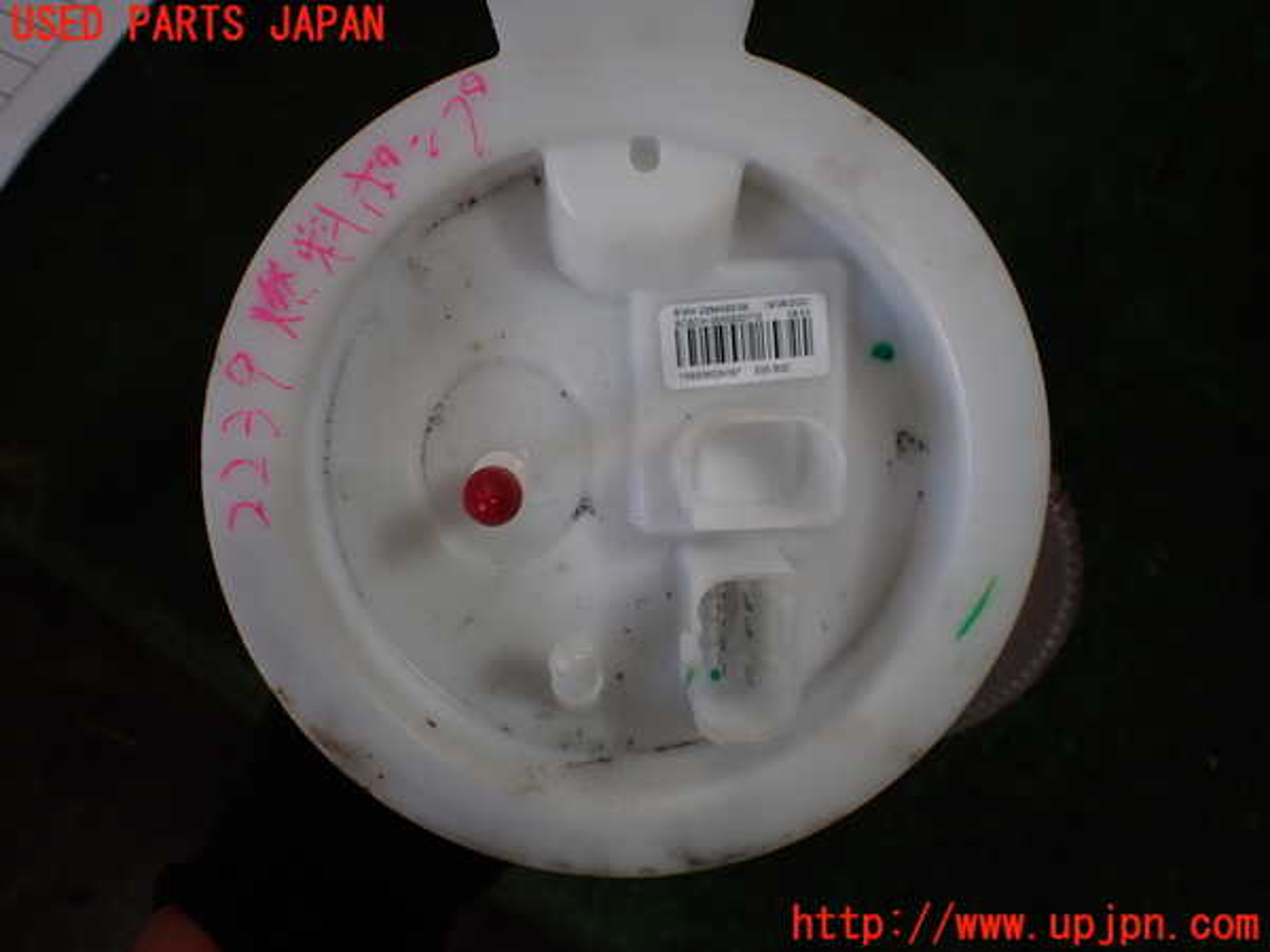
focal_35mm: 30
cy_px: 476
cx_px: 635
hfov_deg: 60.0
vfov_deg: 46.8
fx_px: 1101
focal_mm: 5.4
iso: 100
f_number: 2.3
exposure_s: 1/160
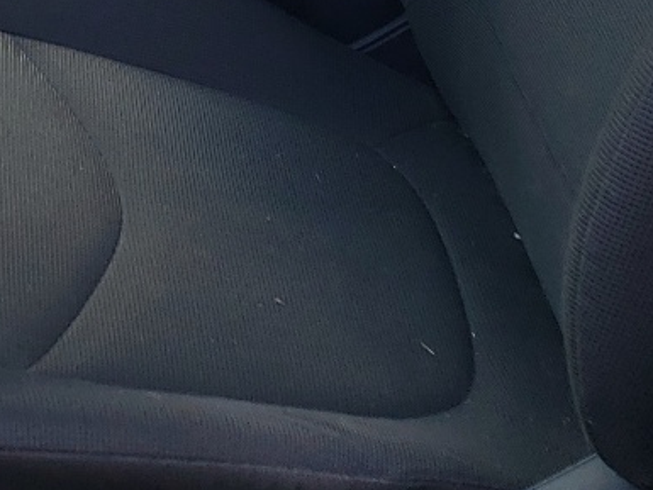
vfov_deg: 12.5
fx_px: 2038
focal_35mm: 108
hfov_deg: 17.7
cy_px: -388
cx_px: -36
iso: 50
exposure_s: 1/345
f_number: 1.5
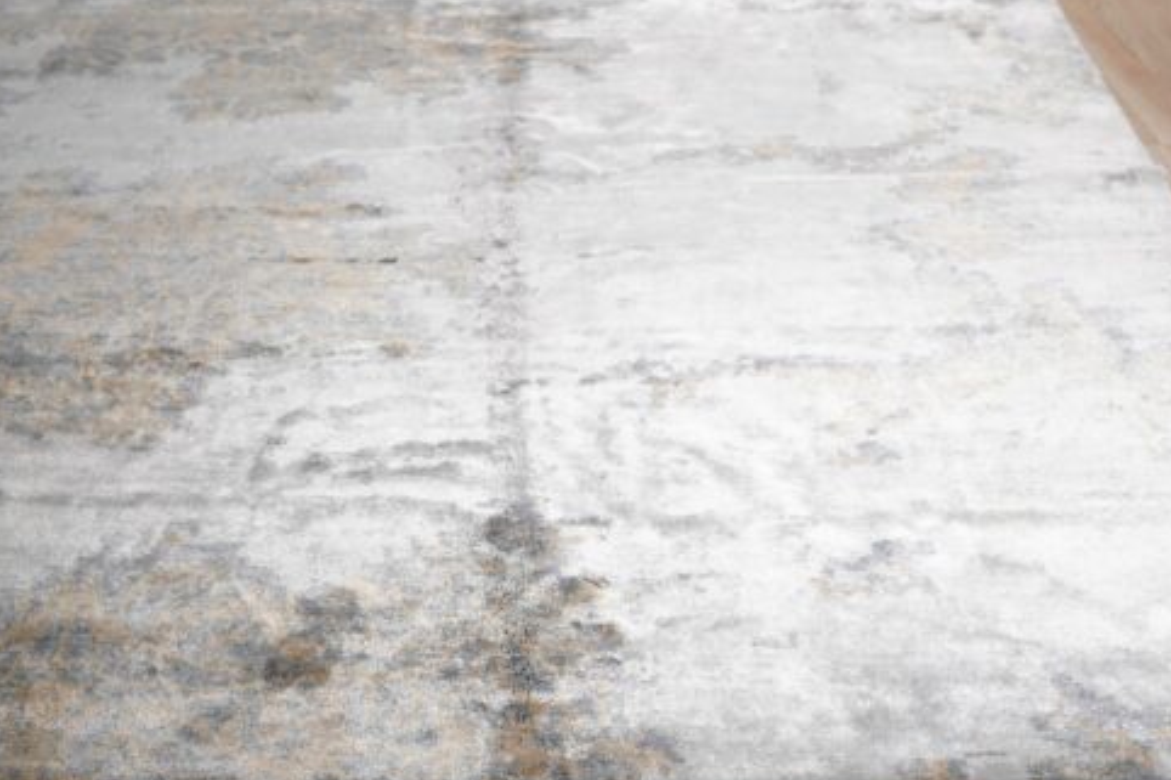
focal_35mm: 56
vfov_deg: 24.2
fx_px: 1821
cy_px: 360
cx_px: 510
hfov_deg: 35.6
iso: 400
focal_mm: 30
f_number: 4.5
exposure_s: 1/160
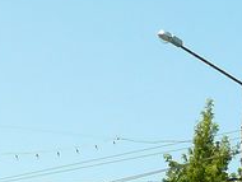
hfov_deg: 10.2
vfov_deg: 7.6
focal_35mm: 194
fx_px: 1358
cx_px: 144
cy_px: 246
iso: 200
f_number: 4
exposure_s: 1/1000
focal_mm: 6
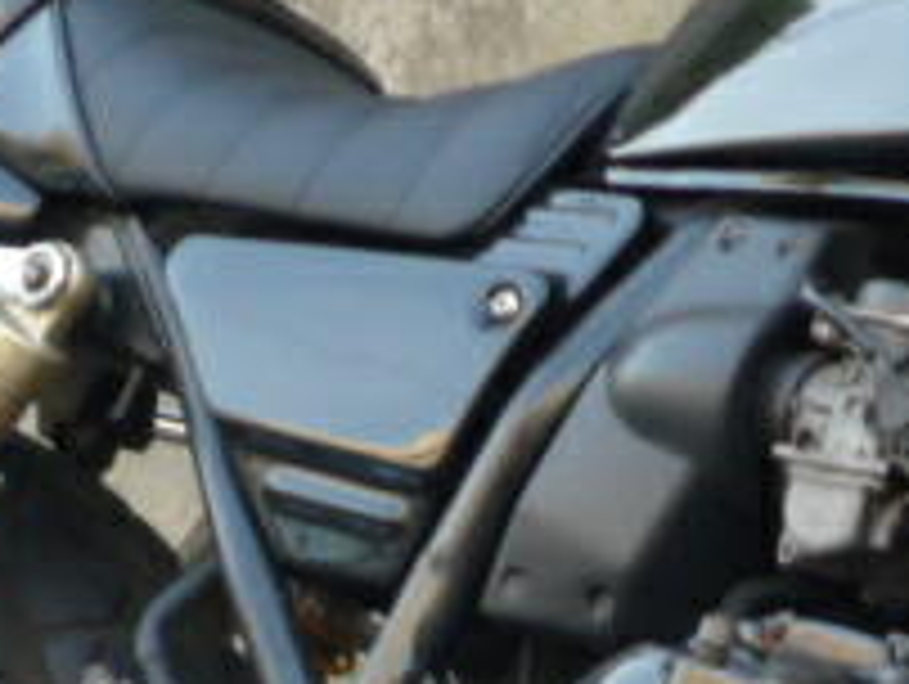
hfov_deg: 6.3
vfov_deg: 4.7
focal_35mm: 313
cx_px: 544
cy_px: 742
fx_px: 8229
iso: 160
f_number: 3.7
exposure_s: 1/60
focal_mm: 10.2
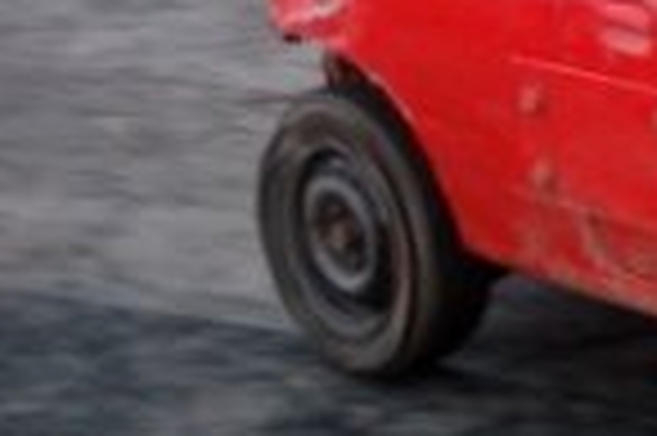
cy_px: -238
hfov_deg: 9.3
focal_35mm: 203
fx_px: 3704
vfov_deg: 6.6
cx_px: 1436
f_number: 4.5
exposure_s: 1/160
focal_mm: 31
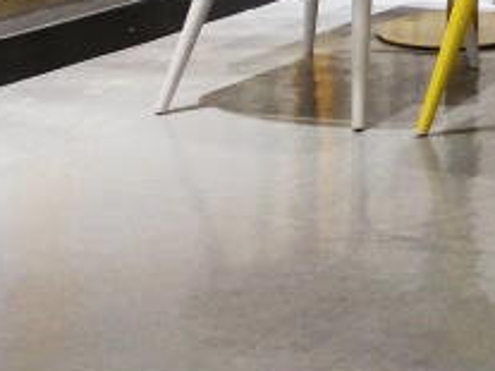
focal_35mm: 116
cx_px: 792
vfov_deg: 11.7
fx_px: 1658
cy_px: -330
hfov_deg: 15.4
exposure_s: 1/100
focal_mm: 3.95
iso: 152
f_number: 1.8
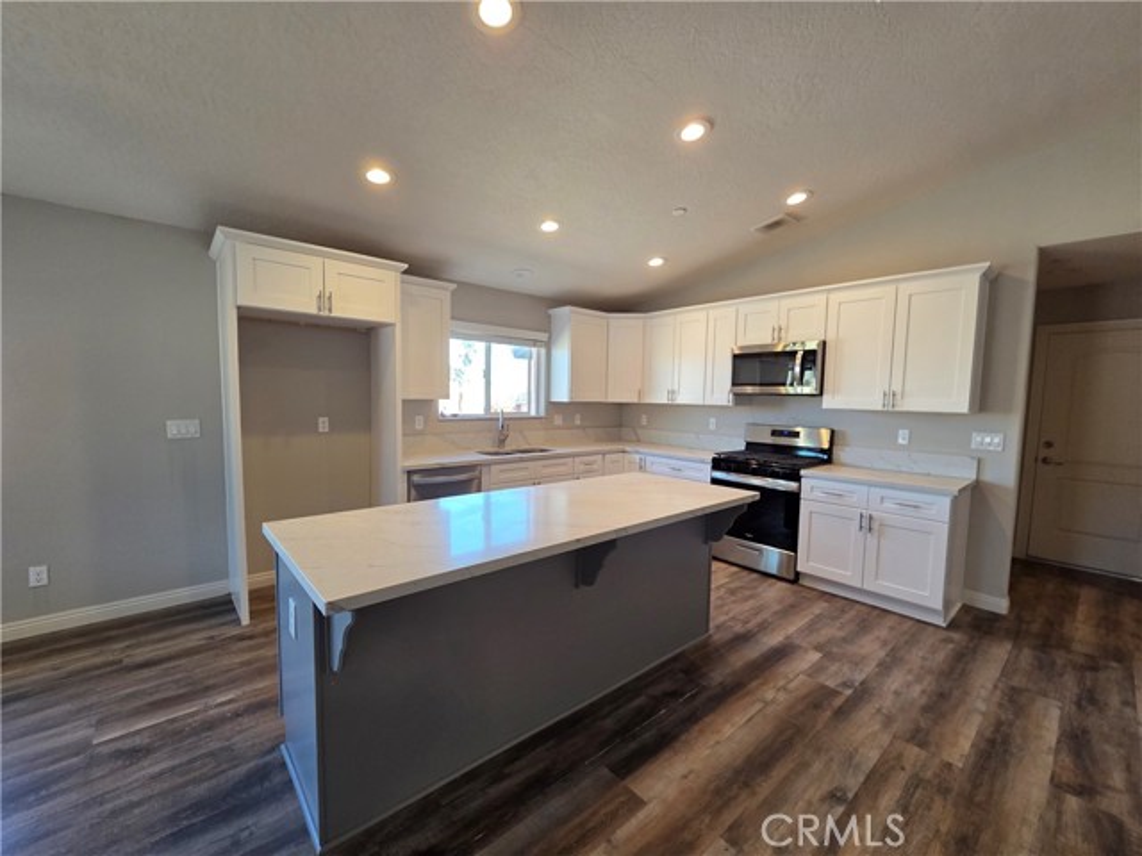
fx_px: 429
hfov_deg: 106.2
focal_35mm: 13
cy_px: 428
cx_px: 571
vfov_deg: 89.9
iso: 200
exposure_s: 1/120
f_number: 2.2
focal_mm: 2.2
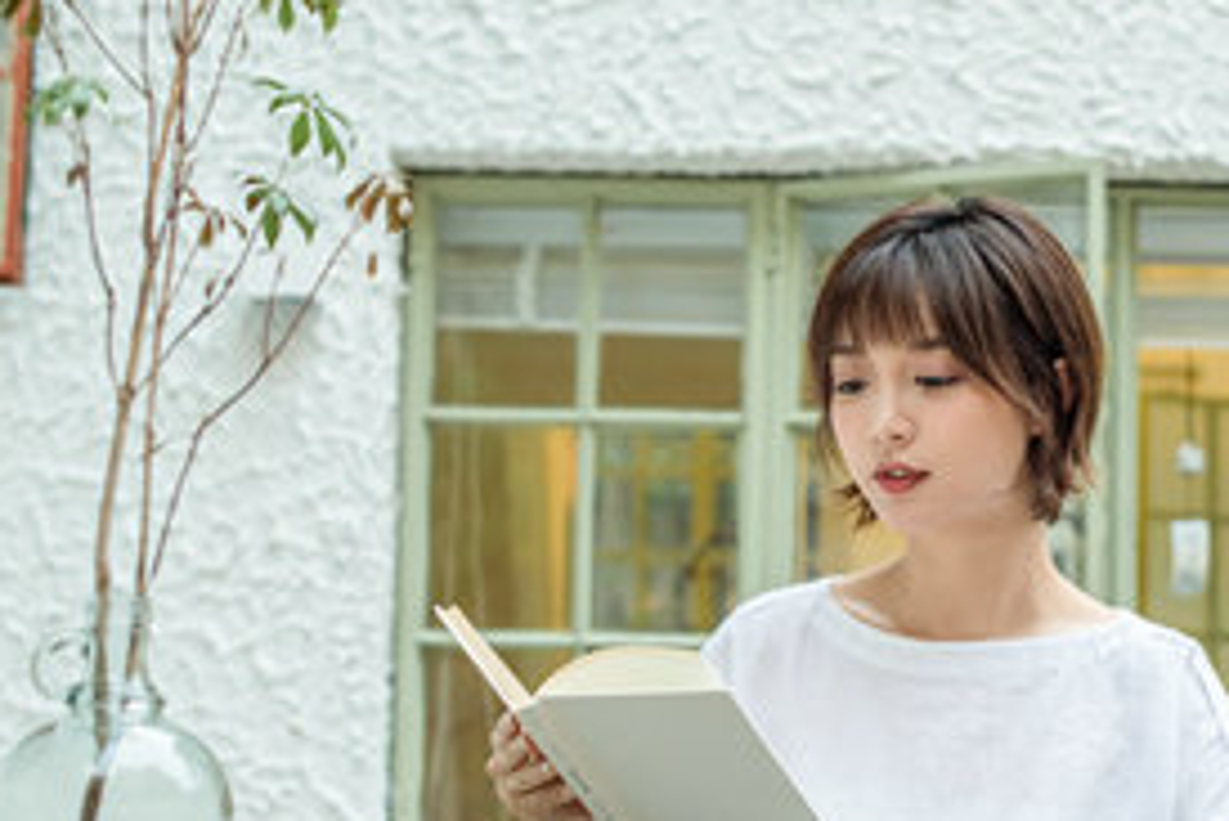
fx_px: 2801
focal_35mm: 82
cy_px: 511
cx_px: 920
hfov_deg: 24.5
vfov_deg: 16.7
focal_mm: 50
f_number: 2.8
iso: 1000
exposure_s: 1/80
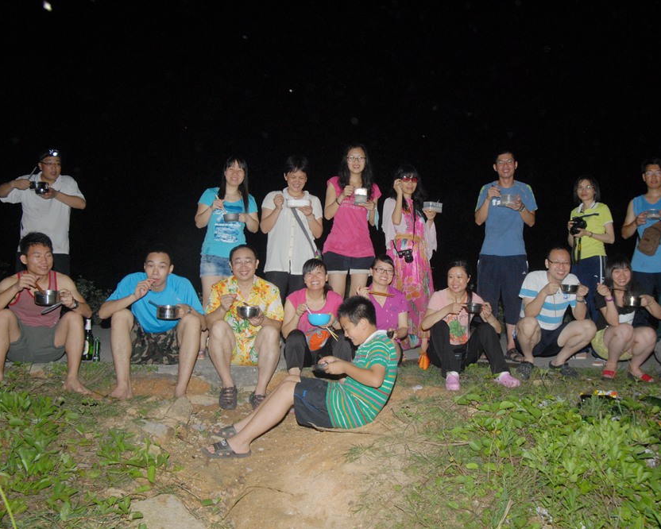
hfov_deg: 50.6
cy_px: 265
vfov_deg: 41.6
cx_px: 382
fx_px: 696
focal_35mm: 36
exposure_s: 1/60
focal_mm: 21
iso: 400
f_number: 10
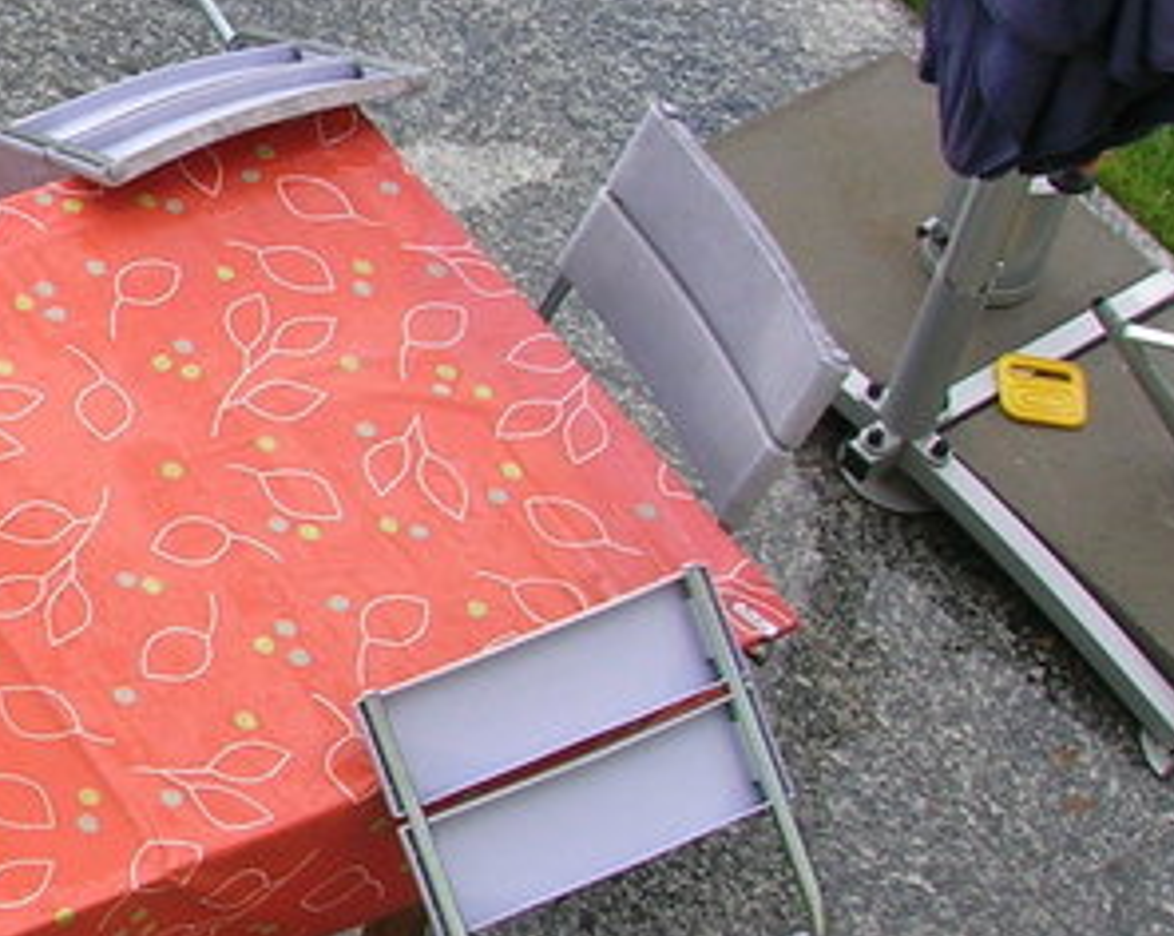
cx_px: -805
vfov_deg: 13.3
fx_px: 3991
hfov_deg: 15.0
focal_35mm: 115
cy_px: 278
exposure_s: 1/62.8
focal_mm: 5.7
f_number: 4.9
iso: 50
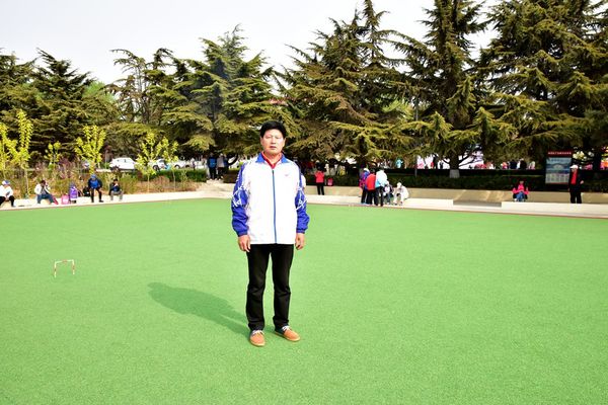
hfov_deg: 69.4
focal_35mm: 26
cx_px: 304
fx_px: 439
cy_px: 202
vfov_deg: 49.6
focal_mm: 26
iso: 1600
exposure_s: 1/640
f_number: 13
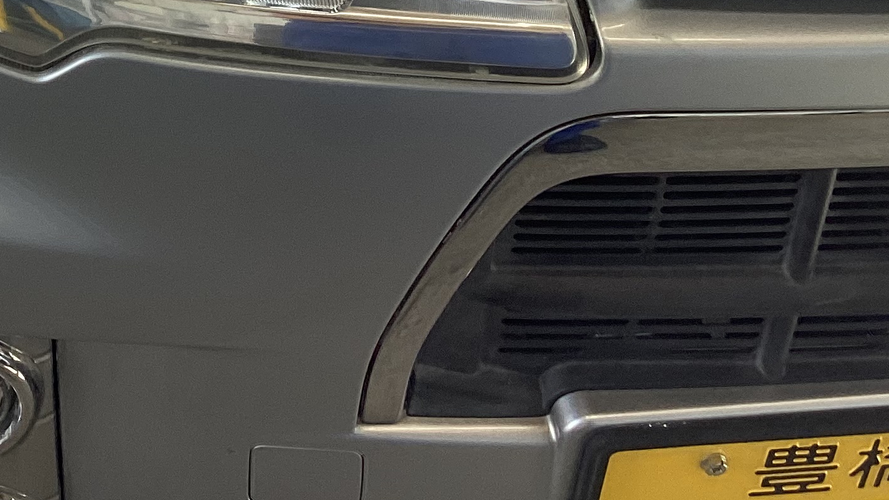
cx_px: 79
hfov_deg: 26.2
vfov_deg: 14.5
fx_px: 1839
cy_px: -240
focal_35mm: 78
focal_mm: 3.3
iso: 40
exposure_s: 1/120
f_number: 2.4
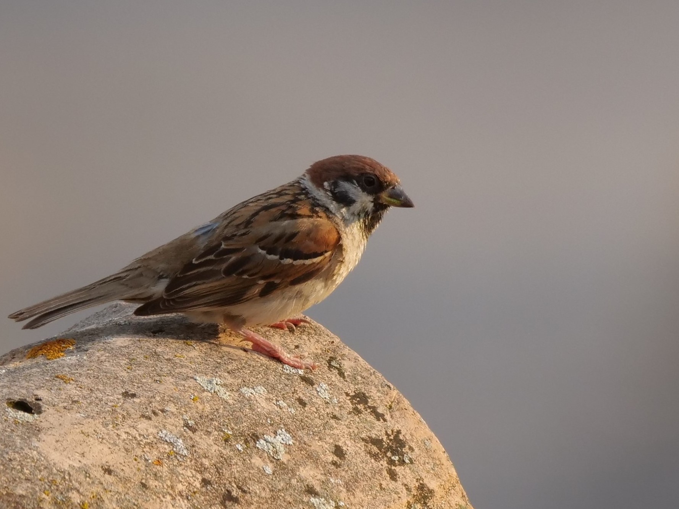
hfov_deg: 2.5
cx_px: 340
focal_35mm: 800
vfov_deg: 1.9
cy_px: 254
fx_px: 15690
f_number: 6.3
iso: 400
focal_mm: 400
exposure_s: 1/400
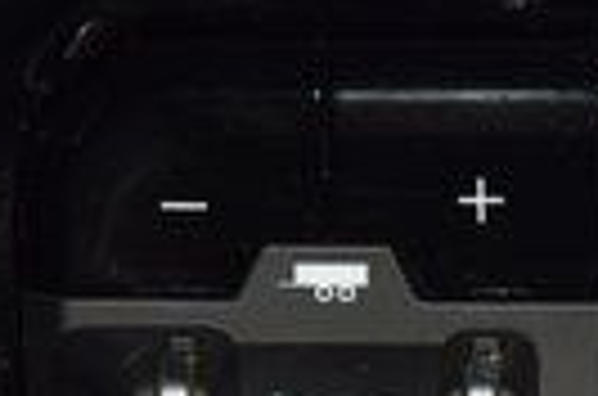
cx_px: 1088
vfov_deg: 2.7
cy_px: 515
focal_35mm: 507
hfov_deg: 4.0
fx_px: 8402
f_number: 8
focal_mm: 70
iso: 100
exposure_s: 1/125
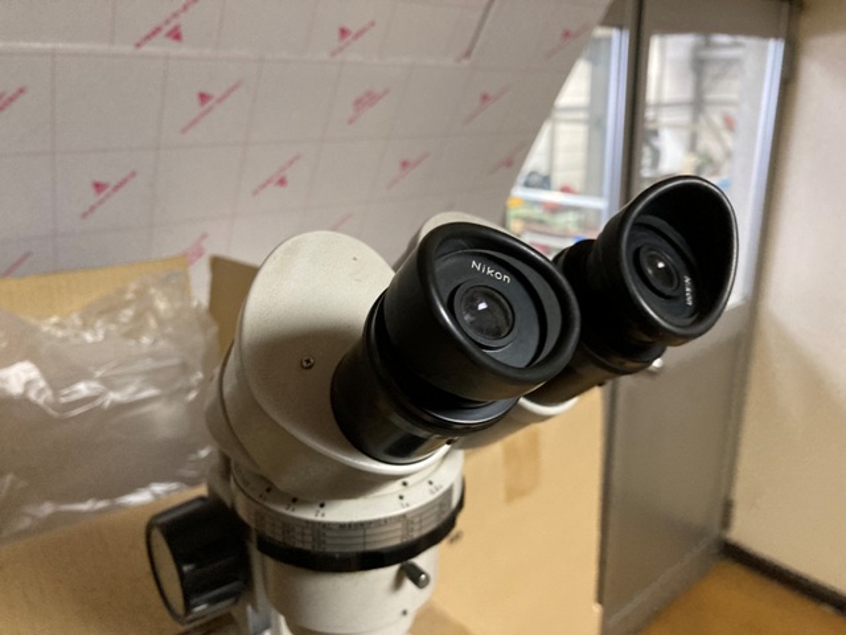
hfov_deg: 63.4
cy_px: 318
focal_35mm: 28
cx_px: 423
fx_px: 684
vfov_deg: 49.7
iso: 400
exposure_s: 1/40
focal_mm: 3.99
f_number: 1.8
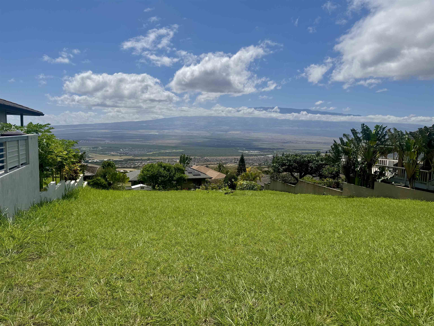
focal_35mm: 24
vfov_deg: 56.8
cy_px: 163
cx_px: 217
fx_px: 301
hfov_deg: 71.6
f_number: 1.78
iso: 80
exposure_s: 1/10417
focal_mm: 6.76
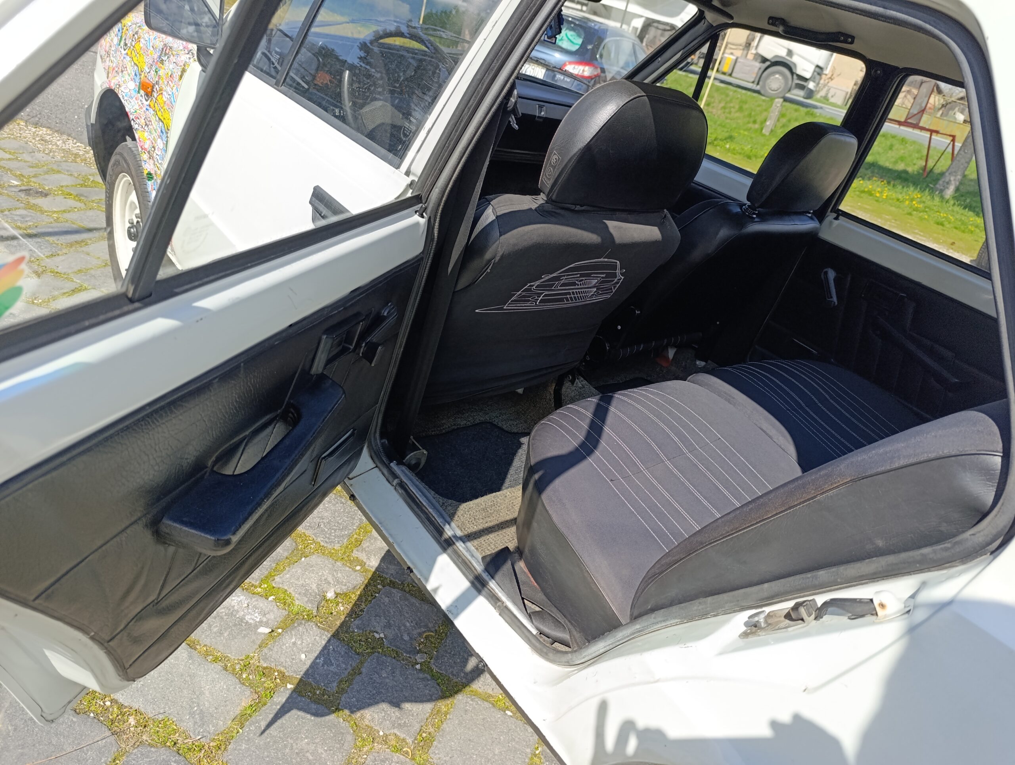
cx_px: 508
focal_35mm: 23
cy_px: 382
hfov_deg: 73.8
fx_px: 675
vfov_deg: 59.0
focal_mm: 6.14
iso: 50
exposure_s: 1/292
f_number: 1.6
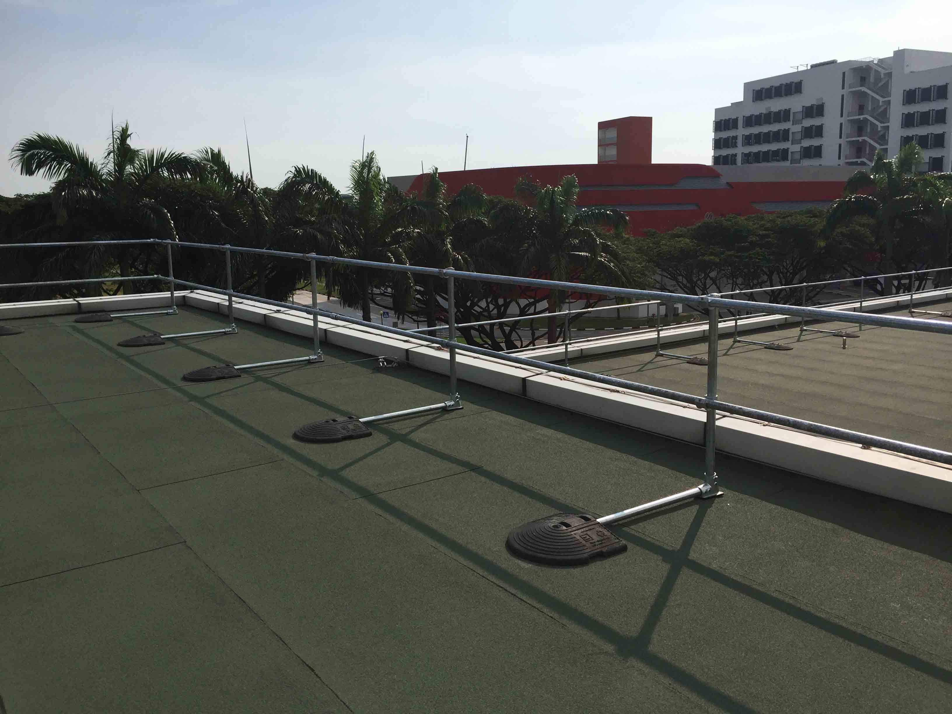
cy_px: 357
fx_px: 798
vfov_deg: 48.2
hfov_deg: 61.7
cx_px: 476
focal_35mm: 29
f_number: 2.2
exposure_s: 1/5650
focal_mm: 4.15
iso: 32
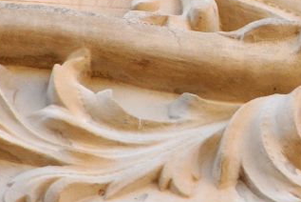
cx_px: 381
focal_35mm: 967
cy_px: -41
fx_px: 8092
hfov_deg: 2.1
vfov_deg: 1.4
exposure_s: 1/640
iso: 500
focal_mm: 200
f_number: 6.3
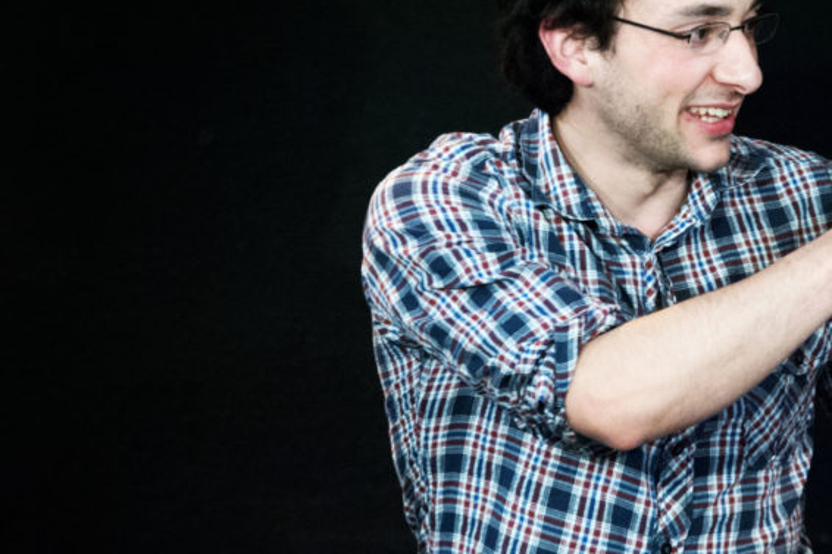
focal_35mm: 424
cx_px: 741
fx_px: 9796
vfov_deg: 3.2
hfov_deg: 4.9
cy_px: 282
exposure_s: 1/100
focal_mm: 200
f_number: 3.5
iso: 2000
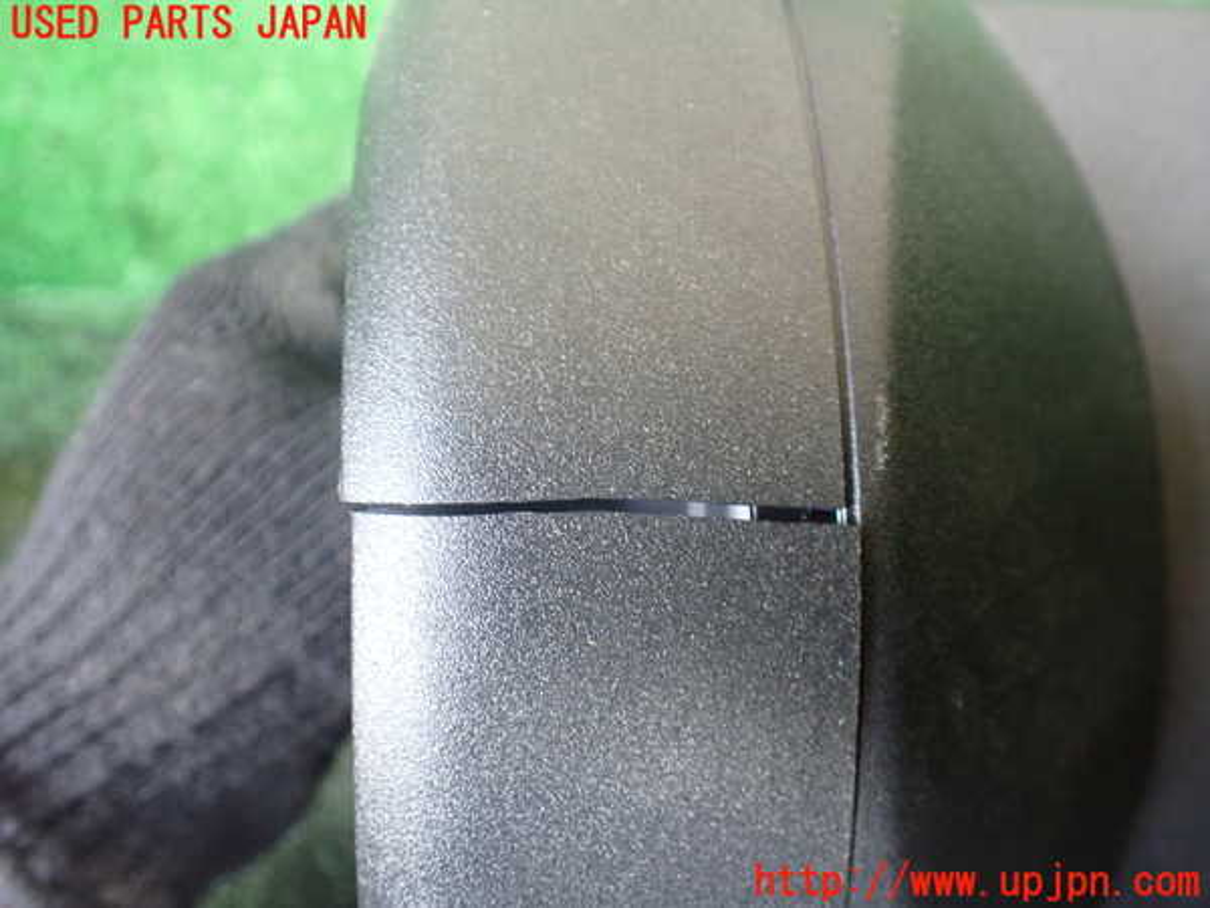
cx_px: 605
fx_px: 1049
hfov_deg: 60.0
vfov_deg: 46.8
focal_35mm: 30
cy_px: 454
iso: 800
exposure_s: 1/50
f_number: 2.3
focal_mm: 5.4
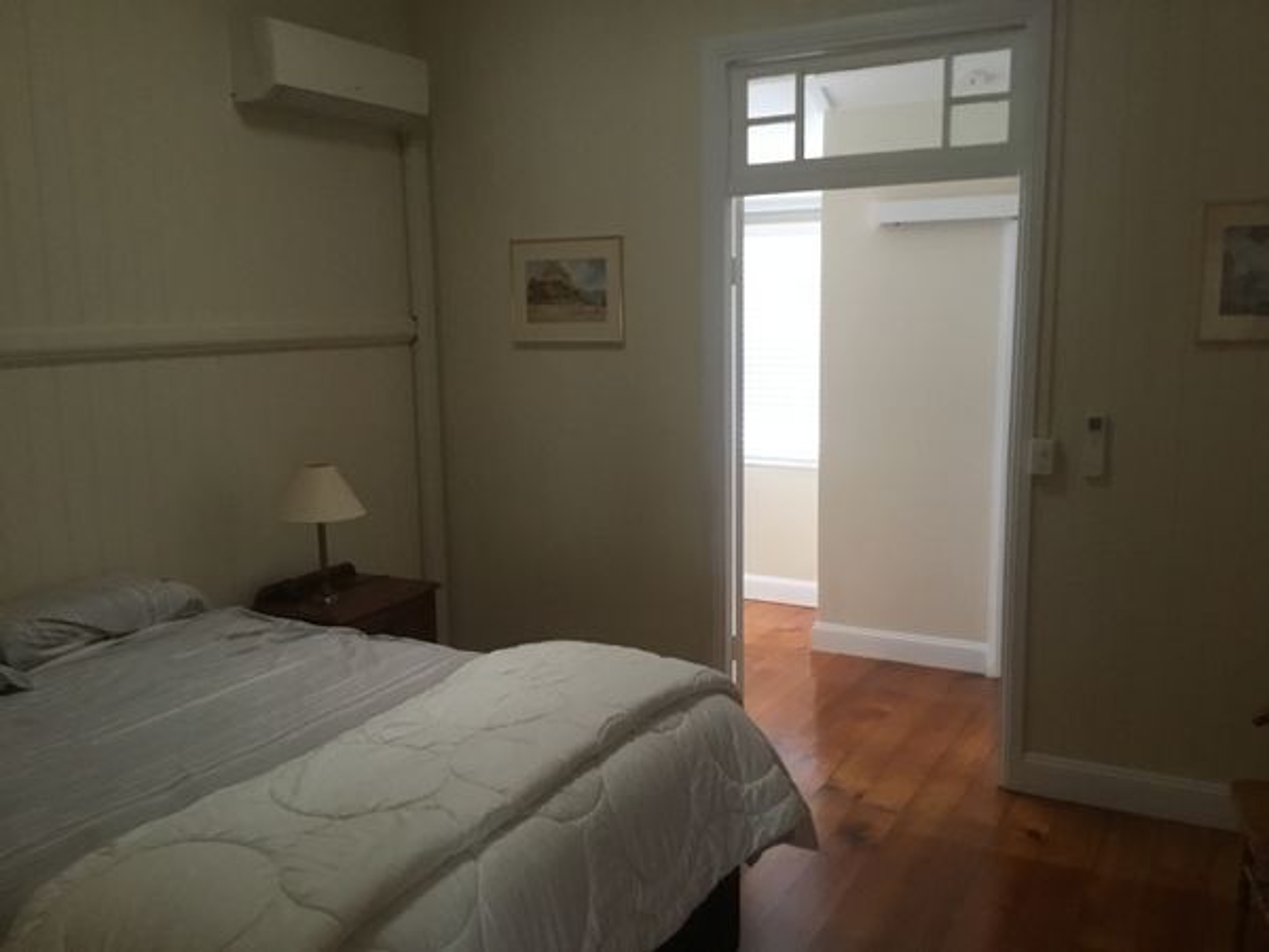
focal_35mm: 31
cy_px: 476
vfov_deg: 45.4
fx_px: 1136
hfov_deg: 58.4
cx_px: 634
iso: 200
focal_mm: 3.3
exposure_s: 1/25
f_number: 2.4
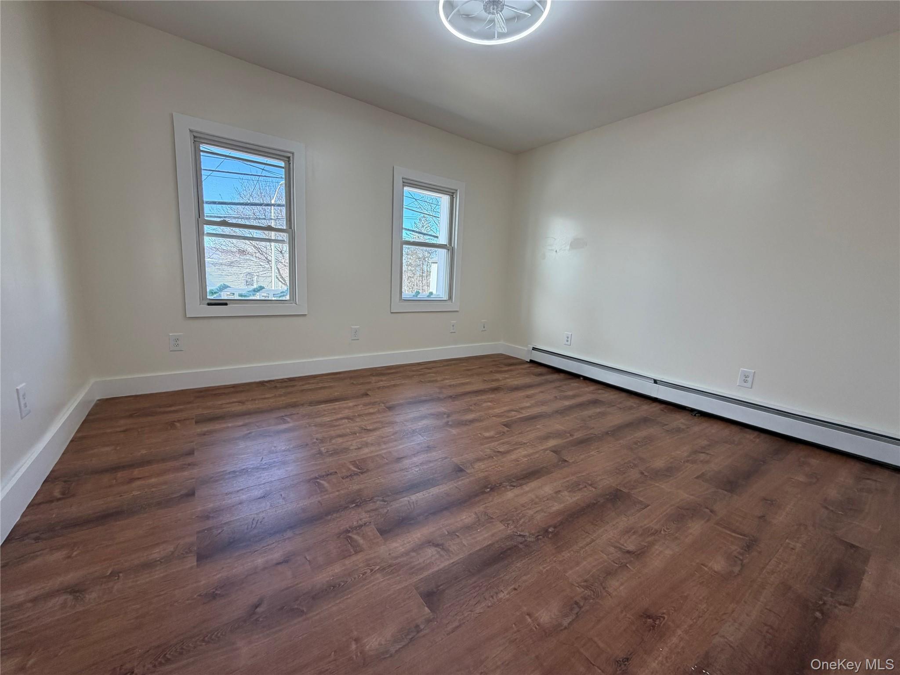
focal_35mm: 14
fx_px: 364
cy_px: 338
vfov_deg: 85.7
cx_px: 450
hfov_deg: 102.1
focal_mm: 2.22
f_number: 2.2
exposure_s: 1/120
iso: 125
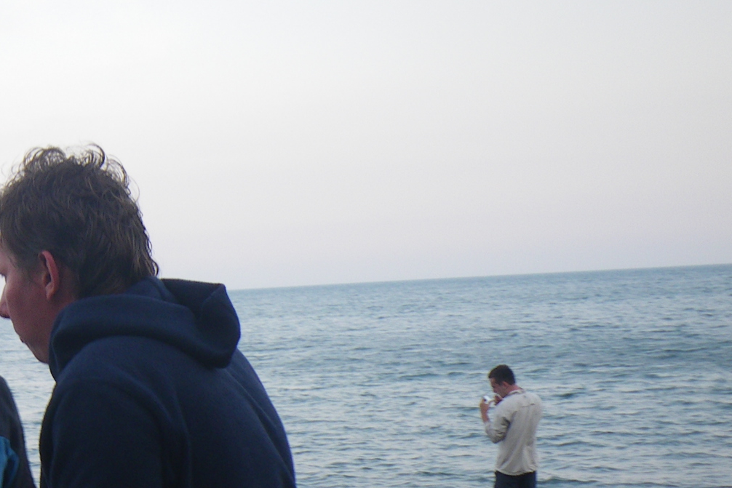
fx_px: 1525
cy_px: 644
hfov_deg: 24.7
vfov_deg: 17.1
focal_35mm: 75
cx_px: -117
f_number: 3.5
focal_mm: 5
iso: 50
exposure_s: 1/50
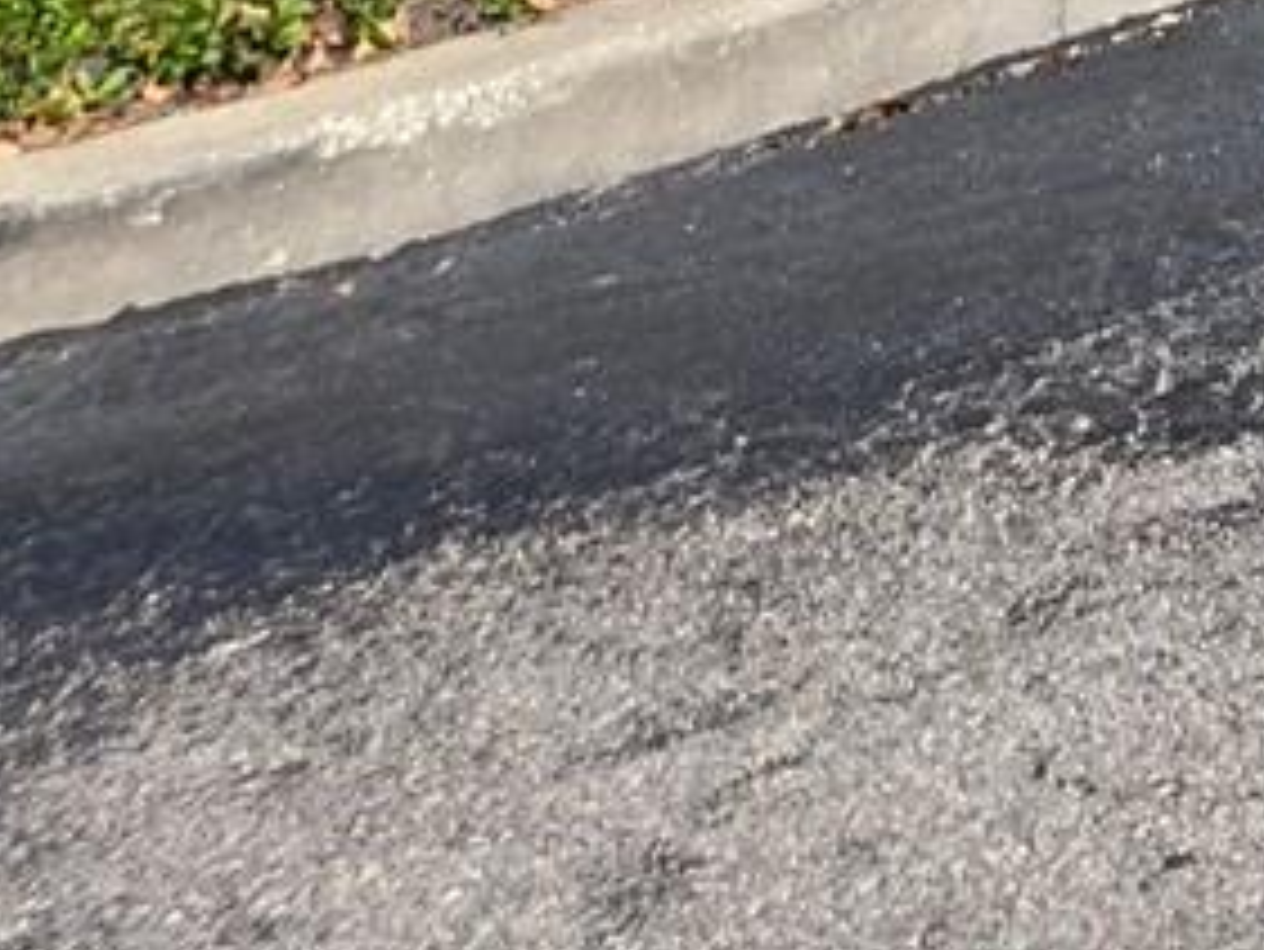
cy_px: -1576
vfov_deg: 9.6
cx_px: 2982
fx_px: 4785
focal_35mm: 131
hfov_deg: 12.2
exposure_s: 1/1601
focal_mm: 5.4
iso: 25
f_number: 1.8
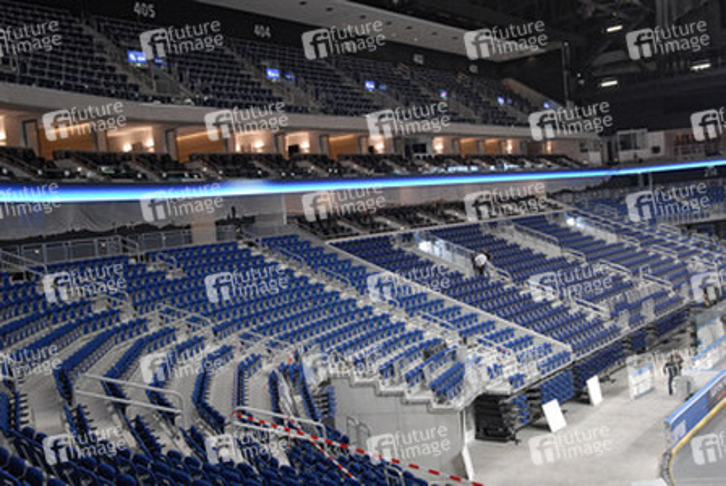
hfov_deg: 49.5
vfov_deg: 34.3
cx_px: 363
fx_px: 788
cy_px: 243
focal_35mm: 39
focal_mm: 26
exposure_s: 1/100
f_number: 5
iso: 800
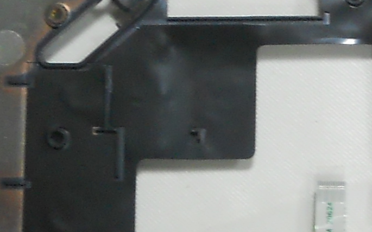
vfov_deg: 6.3
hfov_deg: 10.1
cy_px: 147
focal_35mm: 207
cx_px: 284
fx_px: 2098
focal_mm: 6.72
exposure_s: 1/30
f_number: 3.1
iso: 250
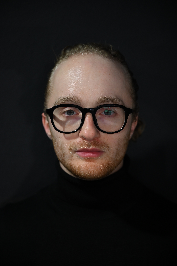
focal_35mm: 70
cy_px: 133
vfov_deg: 28.8
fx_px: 516
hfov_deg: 19.5
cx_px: 88
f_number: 2.8
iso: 2500
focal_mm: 70
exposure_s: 1/60
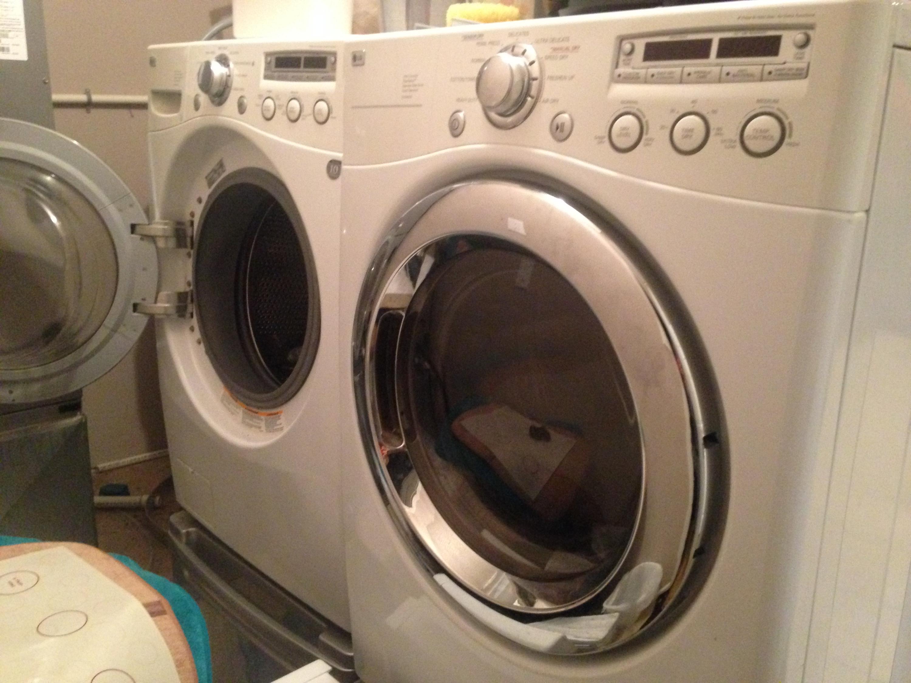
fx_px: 868
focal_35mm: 33
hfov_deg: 55.4
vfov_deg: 42.9
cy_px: 342
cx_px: 456
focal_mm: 4.12
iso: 640
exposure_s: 1/15
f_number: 2.4
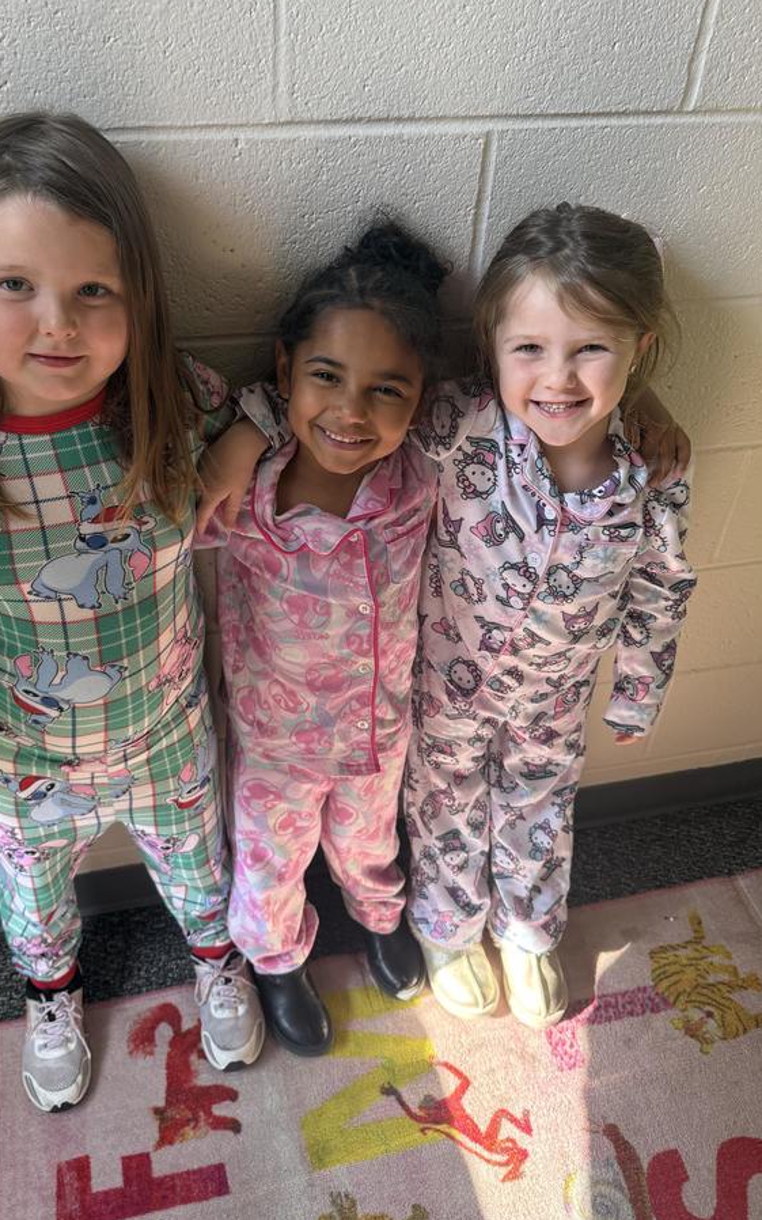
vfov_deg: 64.4
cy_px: 530
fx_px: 964
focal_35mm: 29
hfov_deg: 43.0
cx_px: 319
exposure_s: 1/229
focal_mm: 6.76
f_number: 1.78
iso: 160
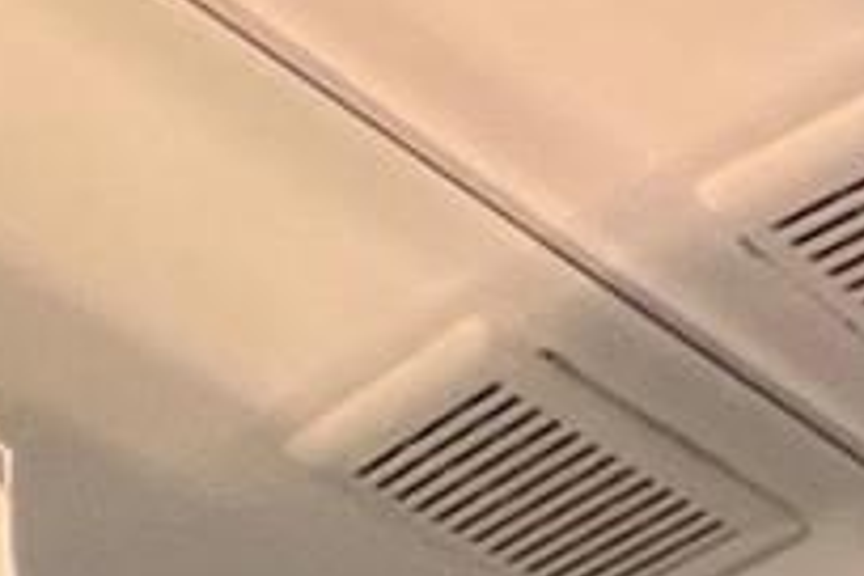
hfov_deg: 15.4
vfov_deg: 7.8
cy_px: 2380
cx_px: 1732
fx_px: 2544
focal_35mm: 106
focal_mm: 1.57
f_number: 1.8
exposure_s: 1/60
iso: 200
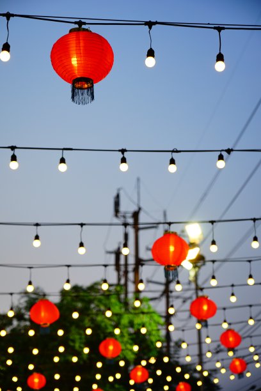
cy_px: 196
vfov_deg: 29.7
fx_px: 739
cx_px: 130
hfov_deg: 20.0
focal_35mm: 68
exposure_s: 1/60
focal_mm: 68
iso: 160
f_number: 4
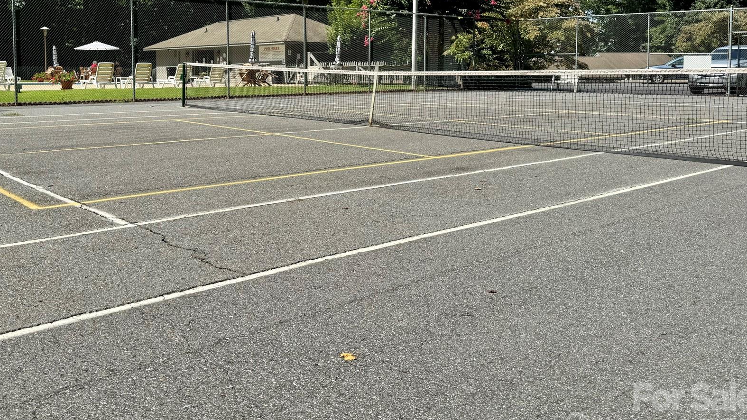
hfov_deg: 57.6
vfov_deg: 34.0
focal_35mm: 34
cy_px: 108
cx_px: 304
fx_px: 673
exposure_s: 1/4049
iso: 80
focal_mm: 6.76
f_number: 1.78
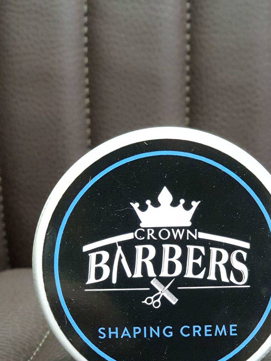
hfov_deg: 17.3
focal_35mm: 85
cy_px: 249
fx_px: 887
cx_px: 163
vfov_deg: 22.9
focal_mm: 6
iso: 500
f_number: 2.4
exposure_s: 1/33
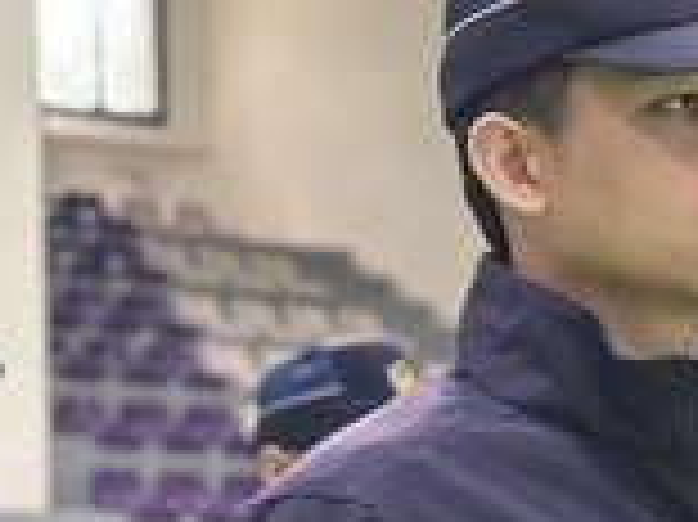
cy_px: 641
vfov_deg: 6.8
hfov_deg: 9.0
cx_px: 878
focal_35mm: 217
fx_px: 4372
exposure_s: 1/121
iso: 100
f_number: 1.78
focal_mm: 6.86
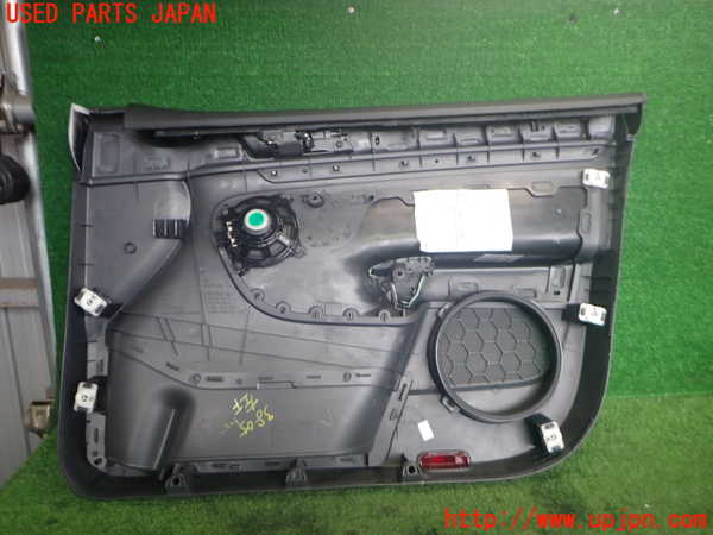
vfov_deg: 54.9
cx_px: 356
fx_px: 515
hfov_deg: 69.4
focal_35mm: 25
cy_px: 268
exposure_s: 1/60
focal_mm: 4.5
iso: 200
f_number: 2
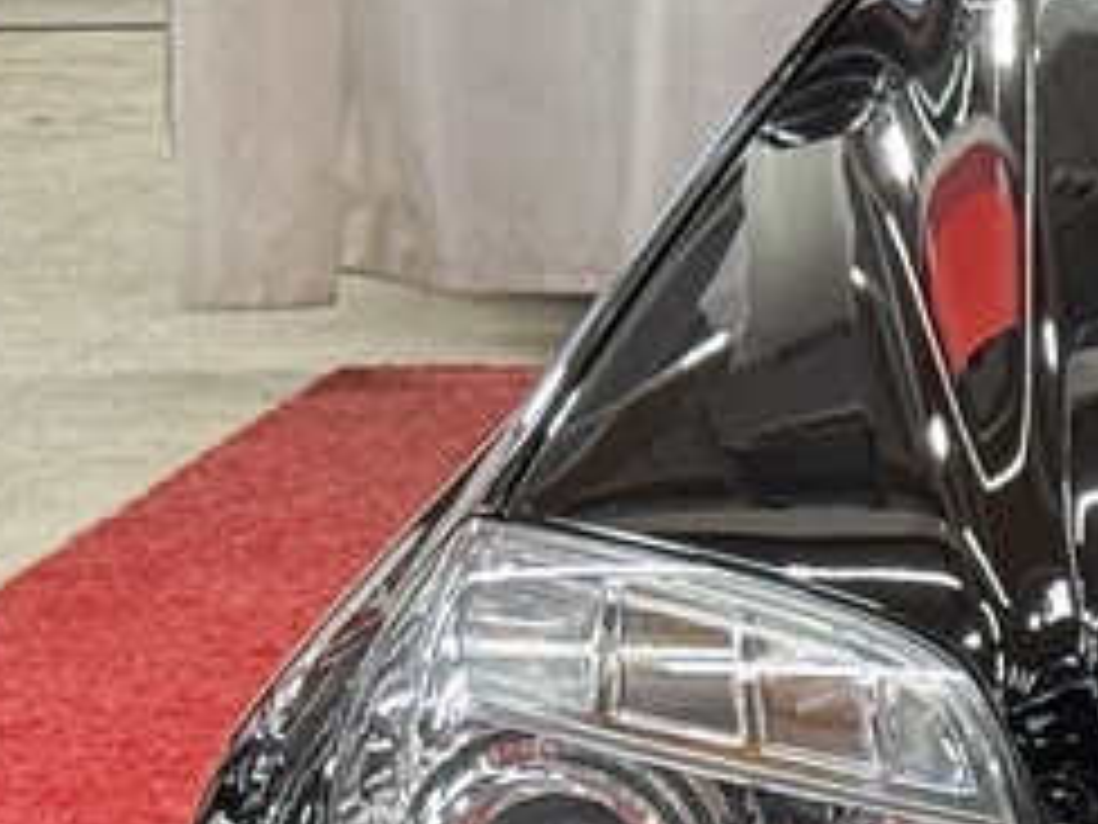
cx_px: 2524
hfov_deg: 6.7
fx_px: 8977
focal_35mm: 283
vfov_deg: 5.2
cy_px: 716
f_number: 1.78
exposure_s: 1/60
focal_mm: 6.76
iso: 100
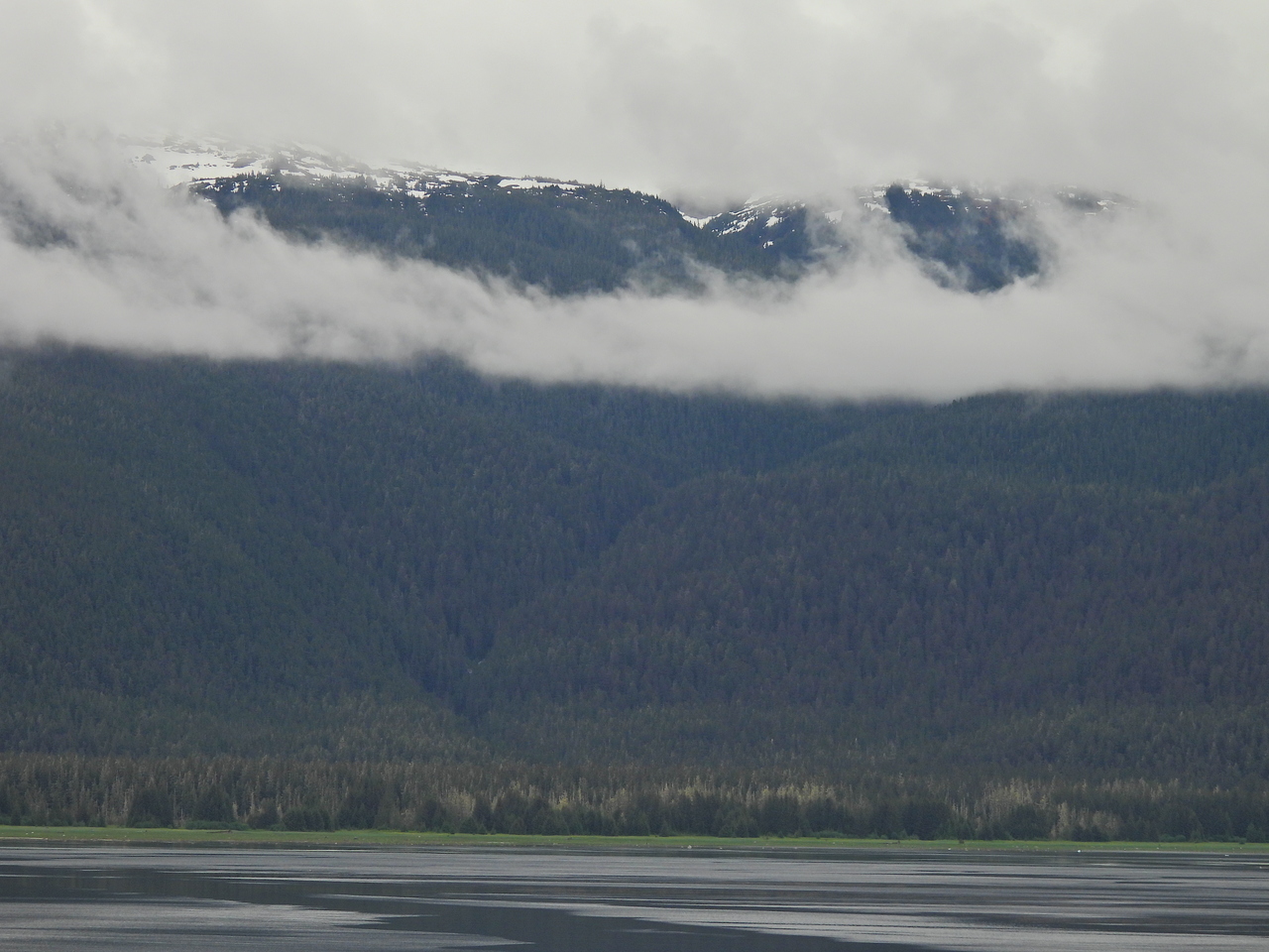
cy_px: 476
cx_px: 634
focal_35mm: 150
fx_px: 5499
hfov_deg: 13.2
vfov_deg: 9.9
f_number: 4.5
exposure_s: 1/500
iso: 100
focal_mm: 26.8
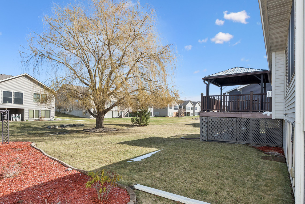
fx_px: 169
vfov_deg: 61.7
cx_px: 132
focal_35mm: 20
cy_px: 115
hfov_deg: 83.5
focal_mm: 16
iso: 400
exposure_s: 1/640
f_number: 9
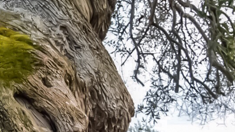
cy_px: 48
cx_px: -75
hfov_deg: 22.1
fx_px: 536
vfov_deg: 14.1
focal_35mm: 86
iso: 400
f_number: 4.5
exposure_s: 1/80
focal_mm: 18
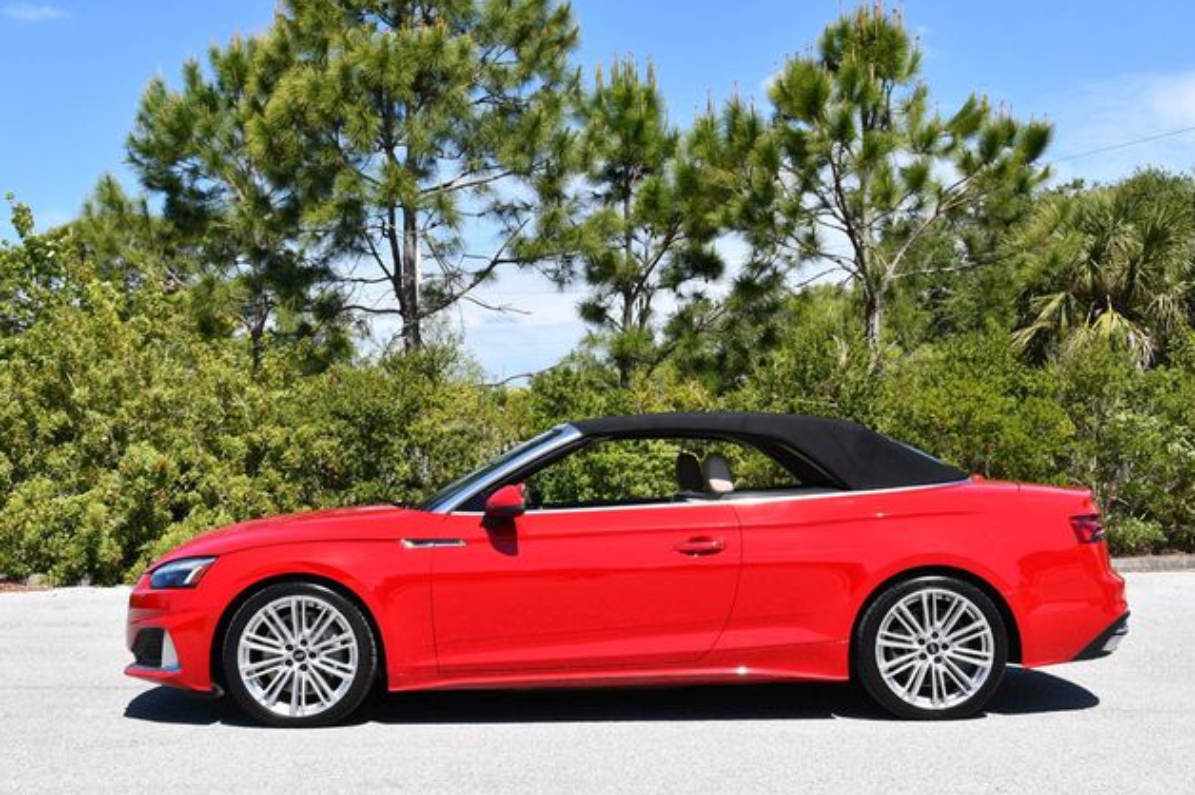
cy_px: 398
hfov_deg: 40.4
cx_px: 603
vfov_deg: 27.5
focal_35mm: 49
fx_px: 1626
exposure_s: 1/250
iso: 110
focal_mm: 24
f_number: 8
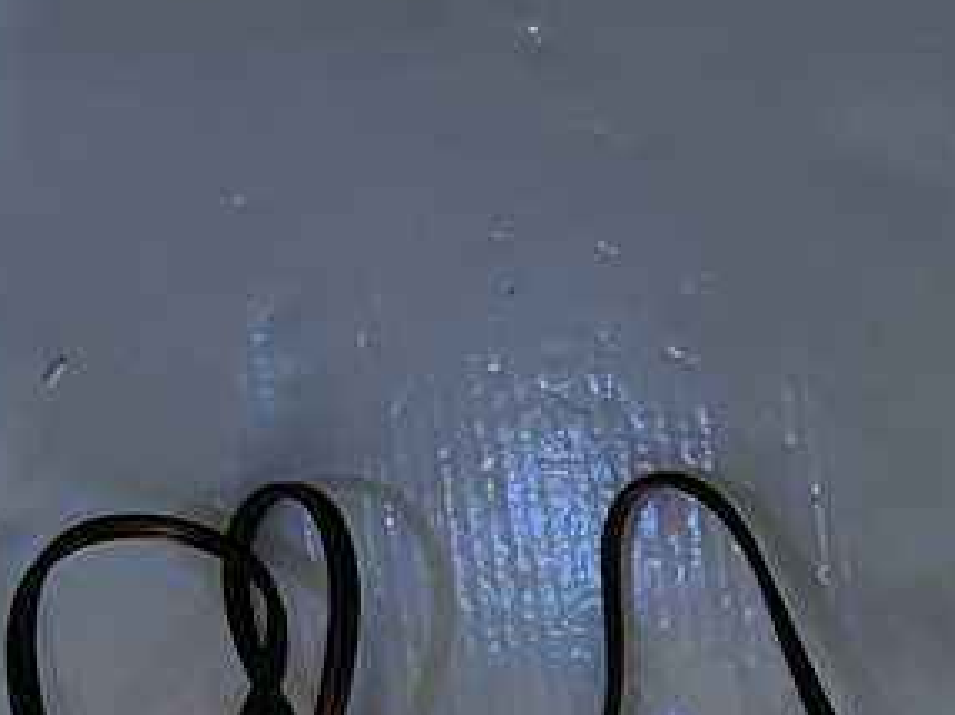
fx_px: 2508
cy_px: 1093
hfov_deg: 19.1
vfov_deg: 15.0
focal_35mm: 91
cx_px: 1409
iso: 100
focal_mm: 5.1
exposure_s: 1/50
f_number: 1.6
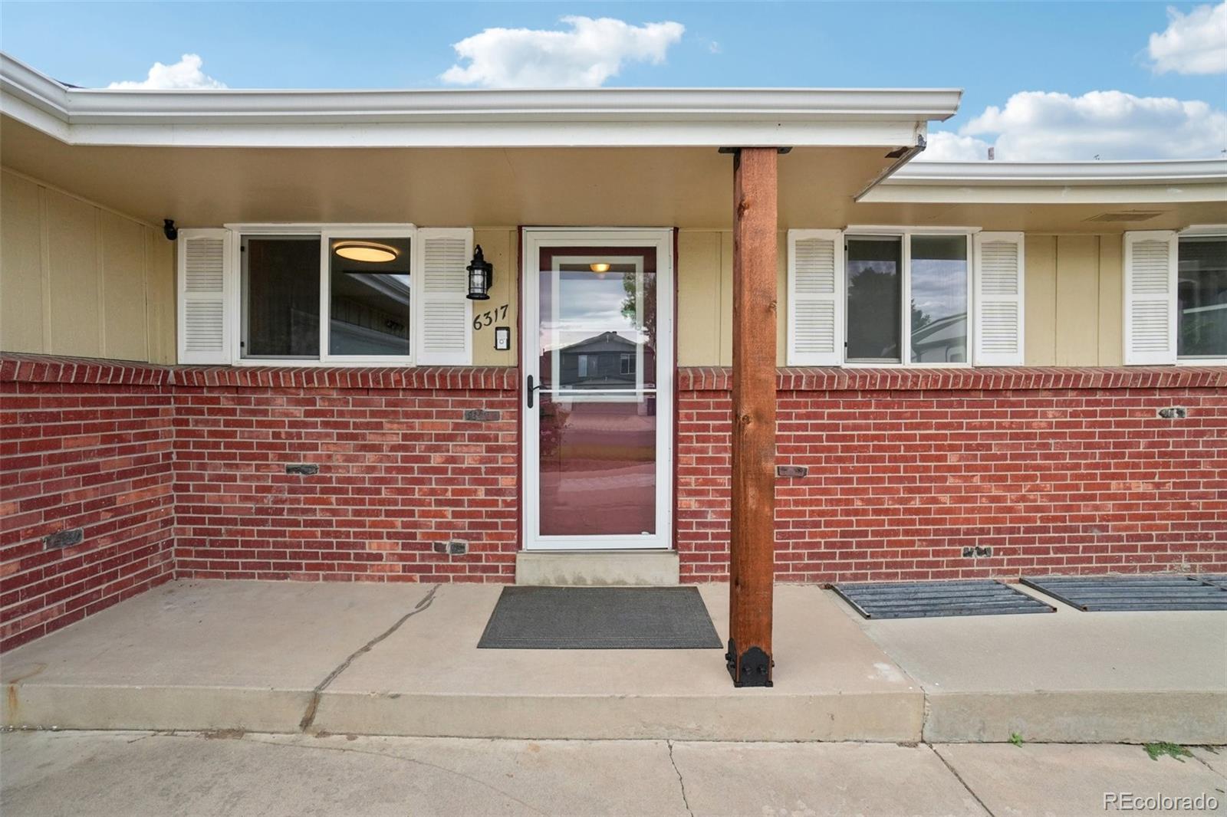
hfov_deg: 100.4
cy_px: 408
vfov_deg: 77.3
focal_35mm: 15
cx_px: 614
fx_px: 511
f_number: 8
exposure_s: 1/250
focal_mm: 10
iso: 400
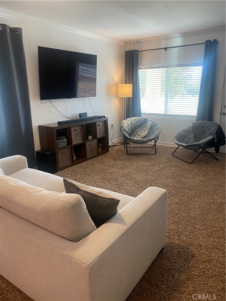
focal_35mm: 26
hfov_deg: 53.1
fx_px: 226
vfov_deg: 67.3
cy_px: 150
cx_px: 113
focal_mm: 4.25
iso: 100
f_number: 1.8
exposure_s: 1/60
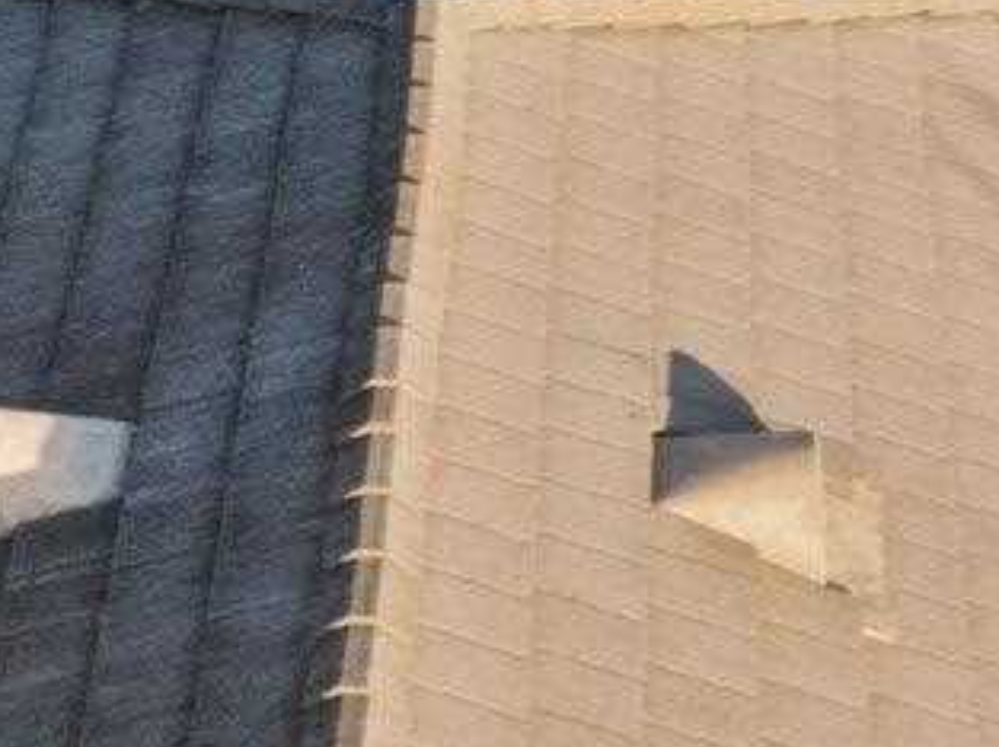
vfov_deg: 7.4
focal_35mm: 192
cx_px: 297
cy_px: -731
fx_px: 5535
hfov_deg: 10.3
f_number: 8
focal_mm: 12.29
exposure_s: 1/3
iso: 400
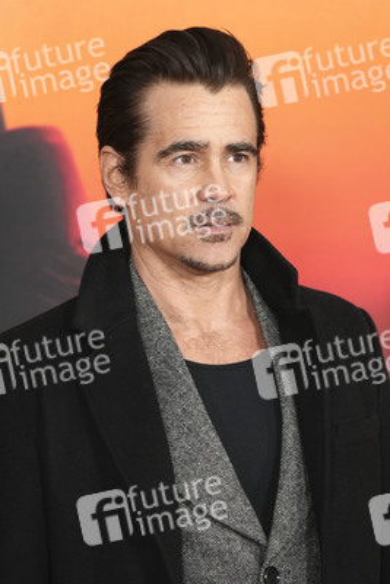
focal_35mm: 190
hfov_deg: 7.2
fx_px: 3085
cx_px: 195
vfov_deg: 10.8
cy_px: 292
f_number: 5.6
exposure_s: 1/500
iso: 5000
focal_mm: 190
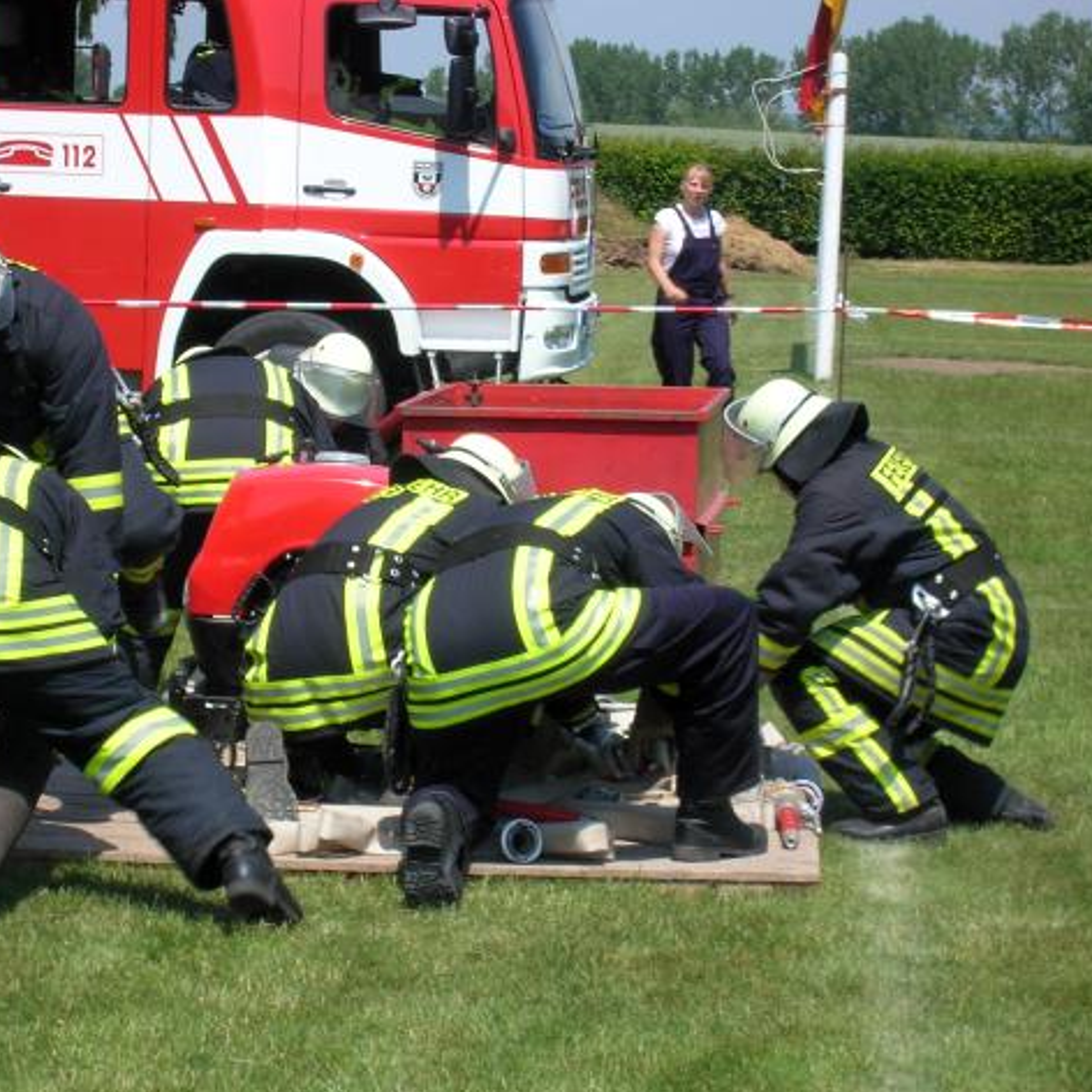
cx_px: 416
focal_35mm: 122
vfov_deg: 14.3
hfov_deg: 14.3
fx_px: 4354
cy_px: 551
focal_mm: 17.1
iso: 50
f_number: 8.2
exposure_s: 1/130
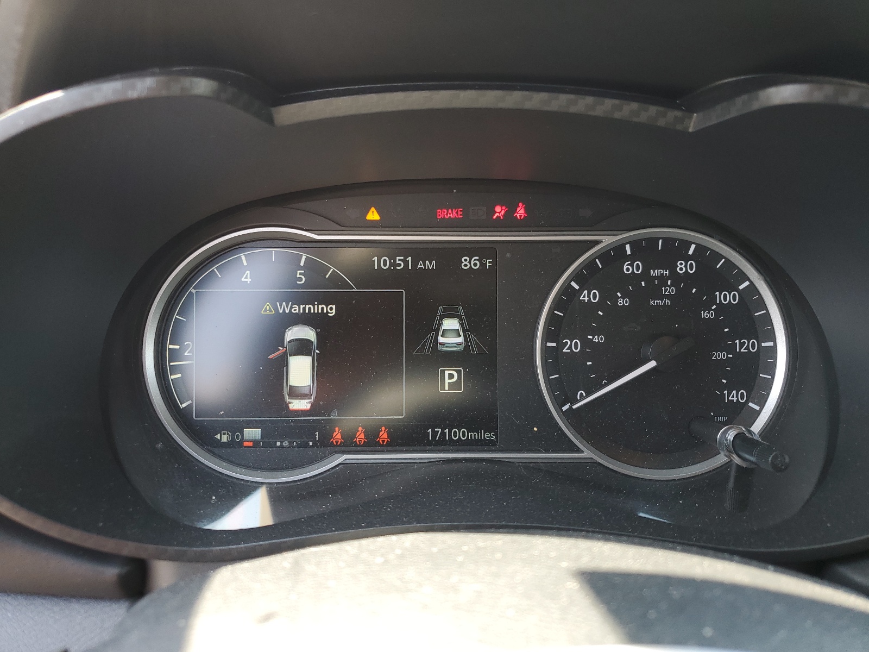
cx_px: 434
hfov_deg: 67.3
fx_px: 653
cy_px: 326
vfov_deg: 53.1
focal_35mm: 26
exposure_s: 1/123
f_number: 1.5
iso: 50
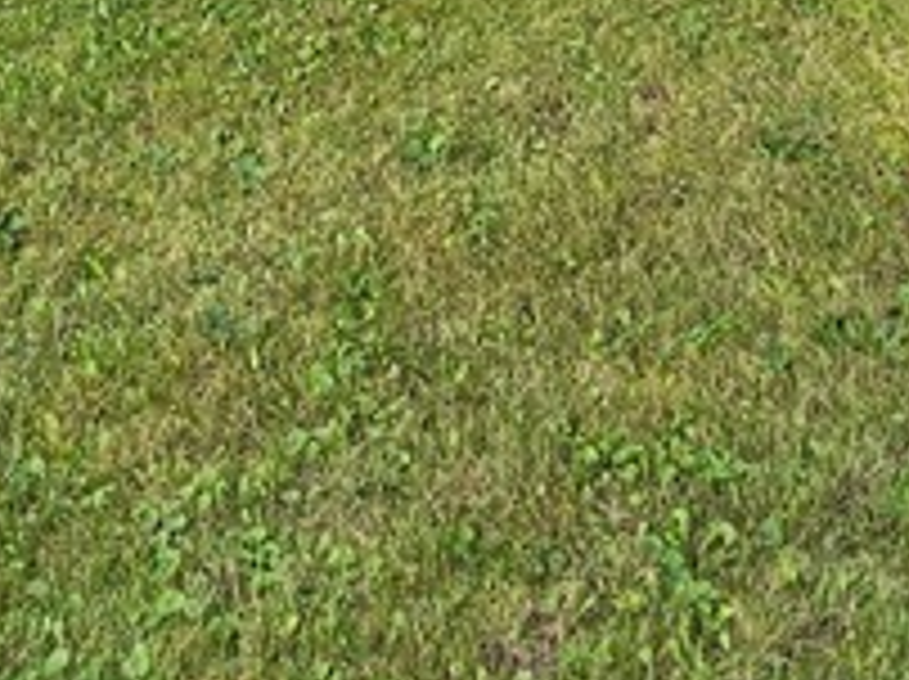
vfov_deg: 15.9
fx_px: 1731
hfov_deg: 29.4
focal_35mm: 66
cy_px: -779
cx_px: 369
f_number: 2.2
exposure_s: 1/548
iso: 50
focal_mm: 2.2
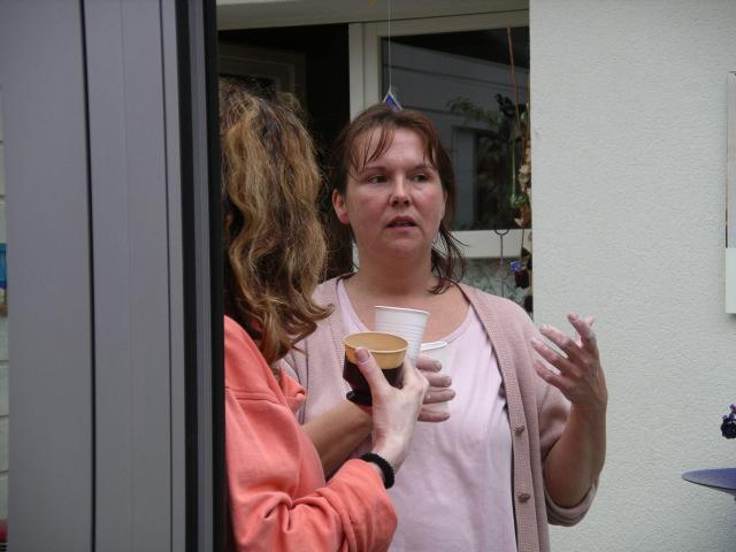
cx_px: 368
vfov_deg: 13.0
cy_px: 276
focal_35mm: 114
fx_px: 2424
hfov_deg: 17.3
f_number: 4
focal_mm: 23.8
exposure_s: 1/100
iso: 200
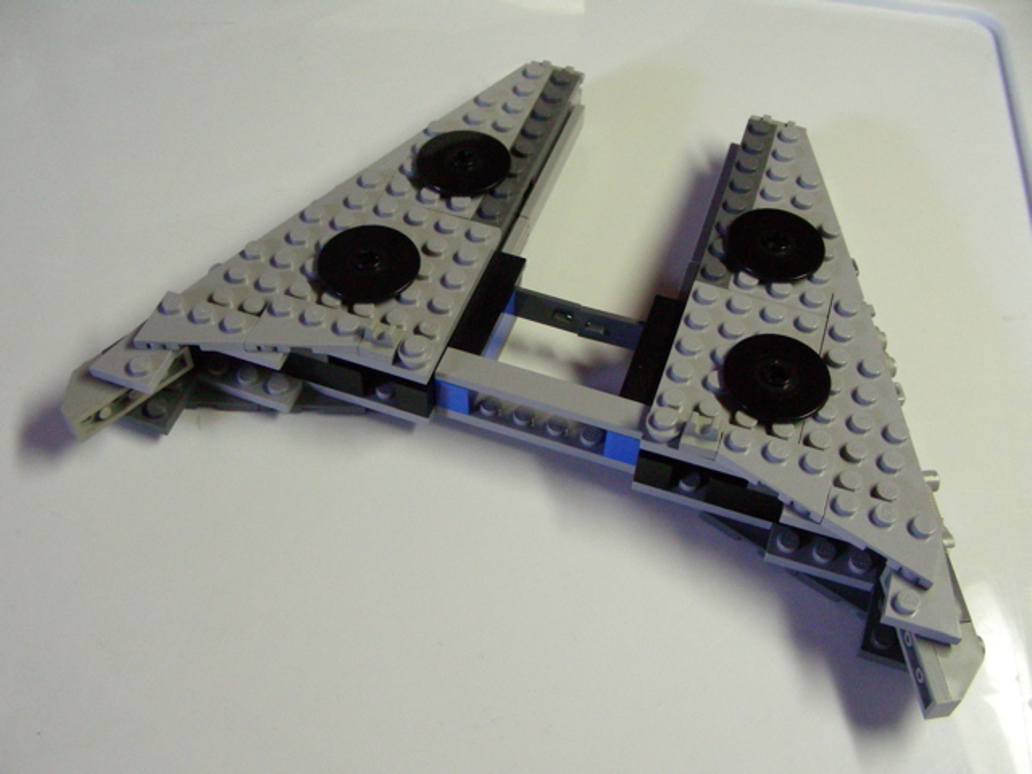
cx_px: 516
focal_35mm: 38
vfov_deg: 37.7
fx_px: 1133
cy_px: 387
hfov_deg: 49.0
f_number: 3.5
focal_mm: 6.3
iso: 400
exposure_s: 1/64.2
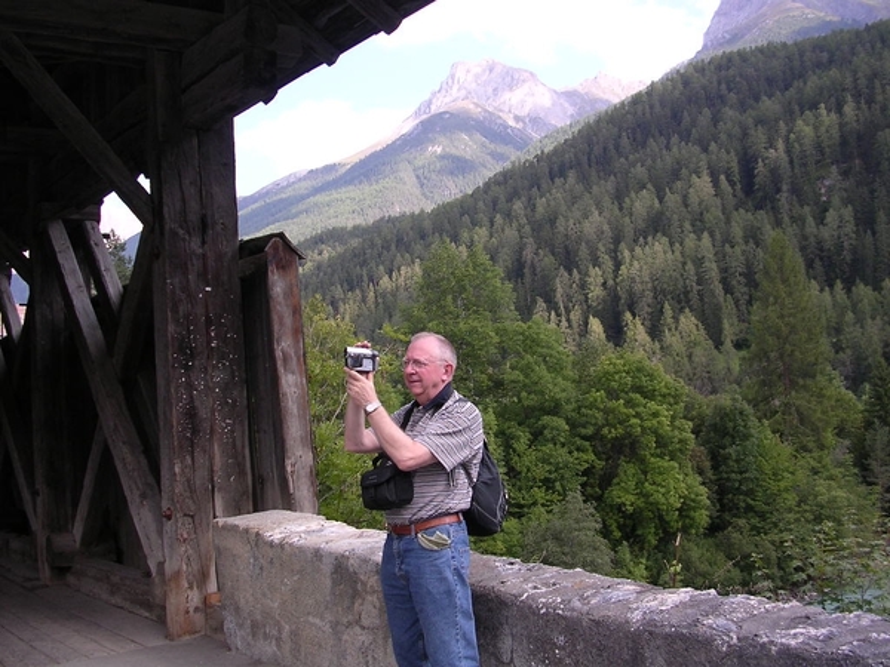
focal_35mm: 38
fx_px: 977
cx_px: 445
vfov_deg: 37.7
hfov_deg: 49.0
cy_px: 334
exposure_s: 1/278
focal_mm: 5.8
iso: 100
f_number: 2.8
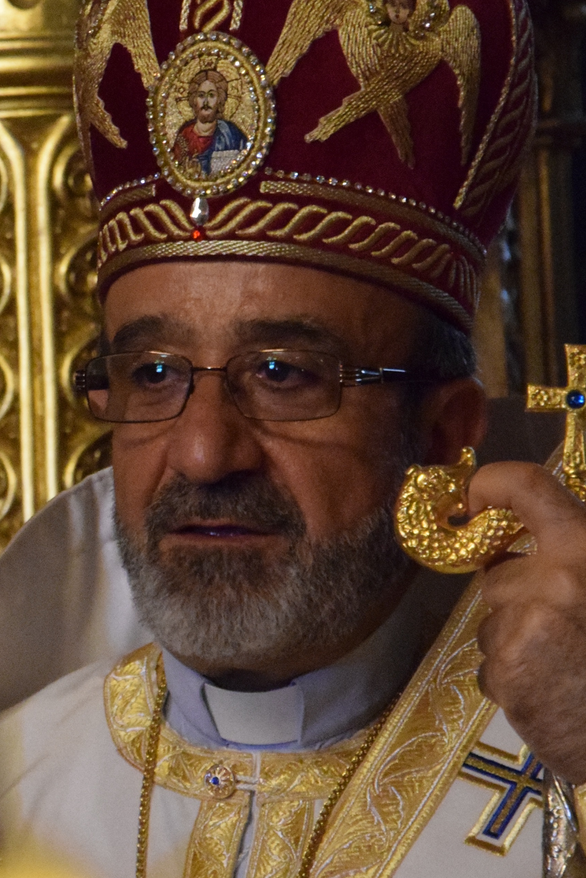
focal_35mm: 323
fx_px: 7885
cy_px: 320
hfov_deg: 4.3
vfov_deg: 6.4
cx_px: 42
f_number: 5.6
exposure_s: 1/60
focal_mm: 92
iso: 6400
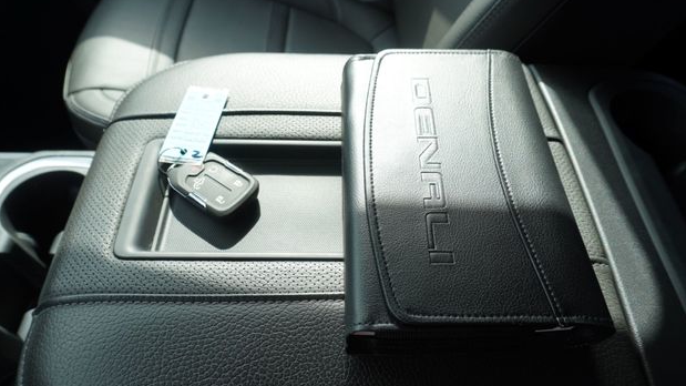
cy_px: 205
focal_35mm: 26
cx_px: 351
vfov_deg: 44.3
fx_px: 473
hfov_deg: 71.9
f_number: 5.6
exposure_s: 1/125
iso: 100
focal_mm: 16
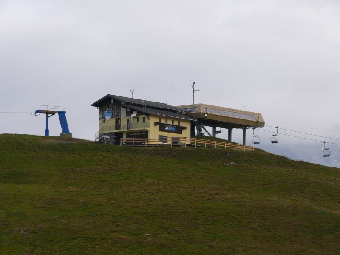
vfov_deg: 10.3
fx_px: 1414
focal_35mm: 144
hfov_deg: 13.7
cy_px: 128
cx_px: 170
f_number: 4.5
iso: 100
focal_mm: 30.4
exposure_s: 1/200
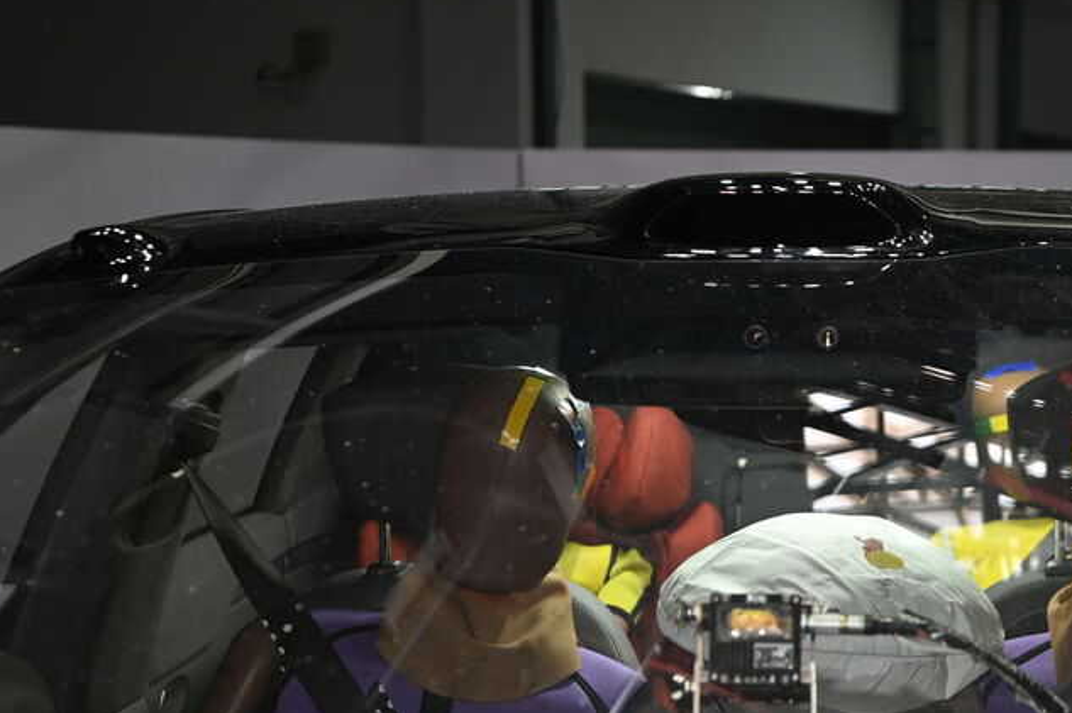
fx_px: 2172
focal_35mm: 73
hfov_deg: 27.5
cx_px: 761
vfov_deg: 18.5
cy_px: 534
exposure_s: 1/60
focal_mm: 48
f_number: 4.2
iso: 400
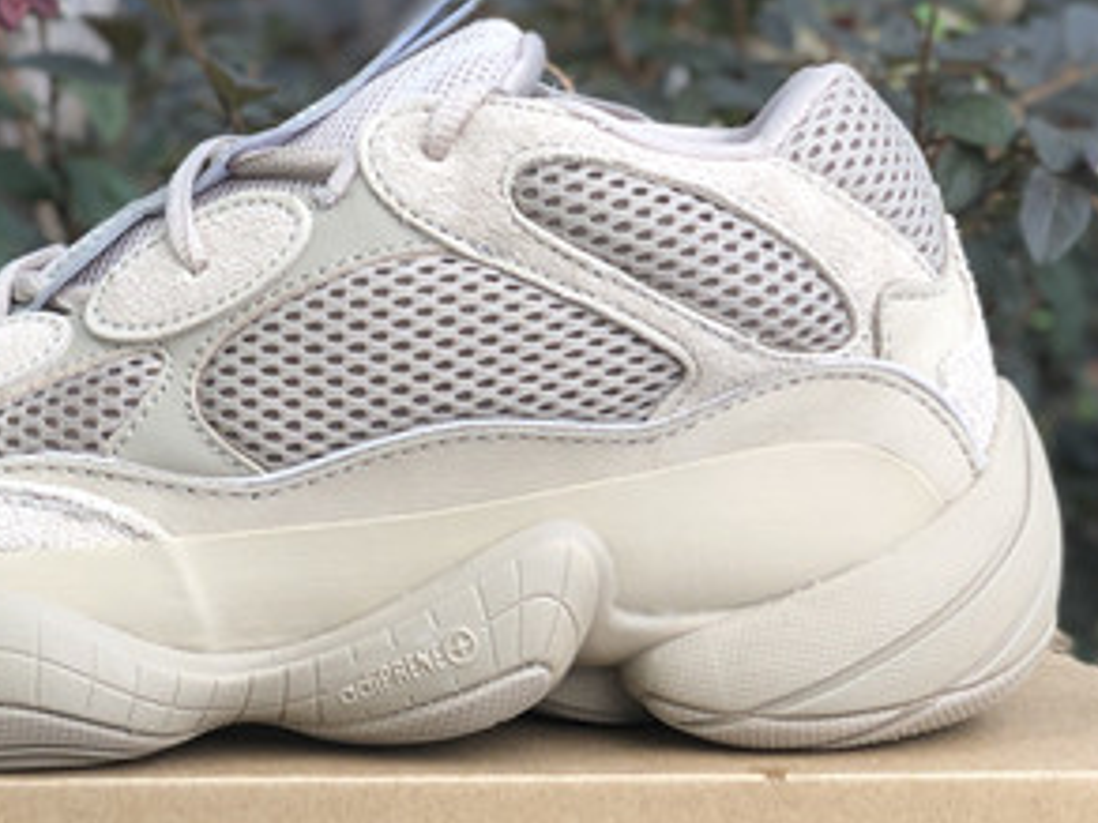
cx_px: 75
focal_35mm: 132
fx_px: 4187
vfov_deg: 11.1
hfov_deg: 14.8
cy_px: 881
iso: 16
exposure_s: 1/195
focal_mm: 6
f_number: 2.4
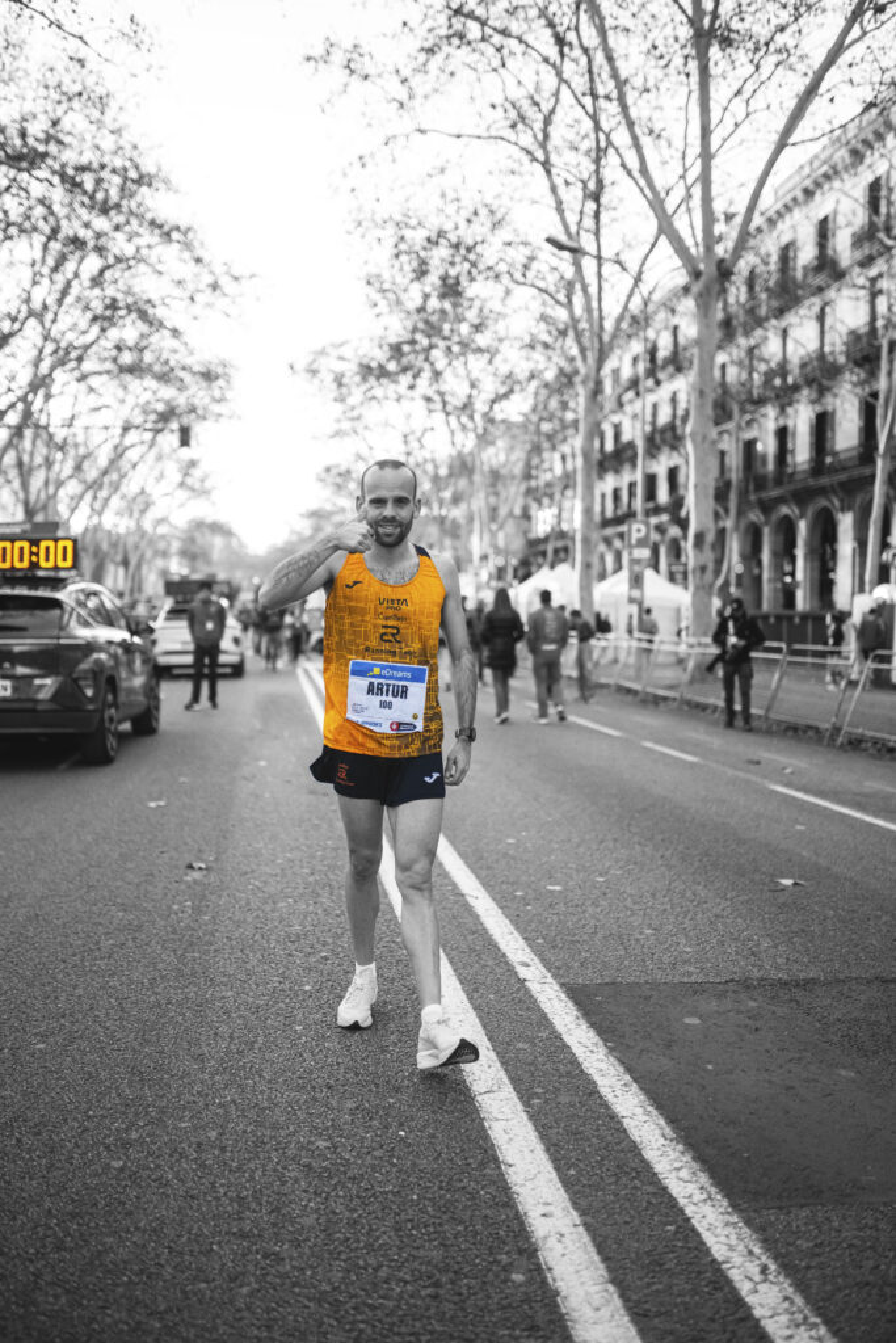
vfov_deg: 54.4
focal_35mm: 35
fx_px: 1306
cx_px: 448
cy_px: 672
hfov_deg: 37.9
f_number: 1.4
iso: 1000
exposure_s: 1/2500
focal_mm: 35
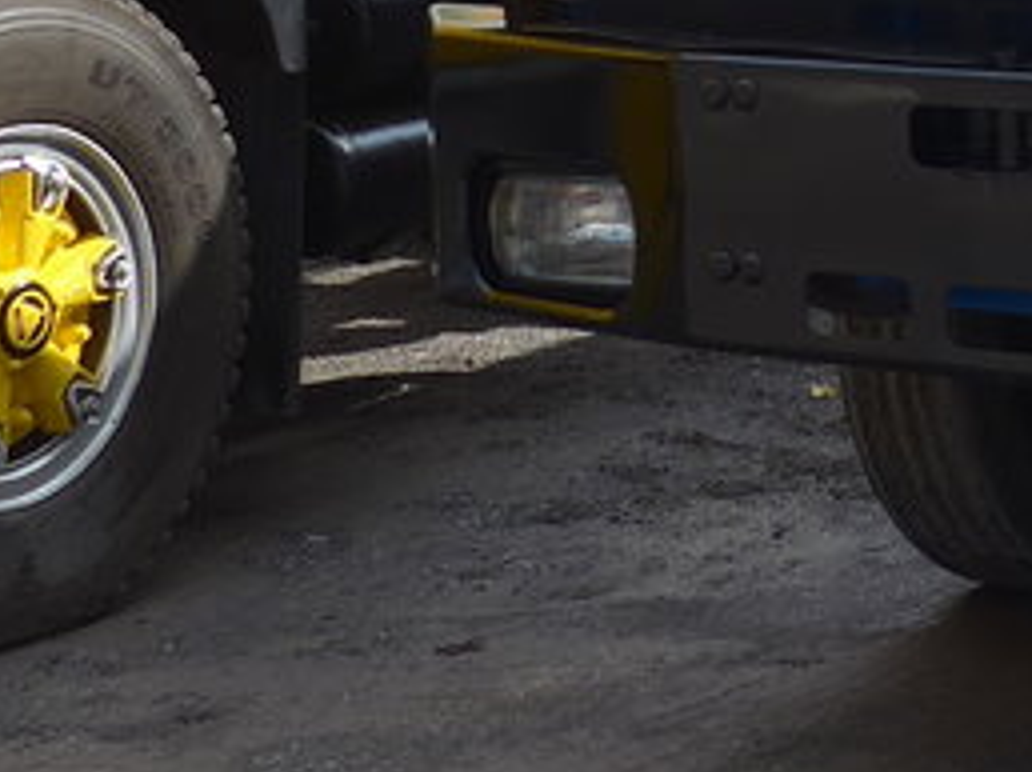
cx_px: 1400
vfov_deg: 10.5
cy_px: -452
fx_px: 4021
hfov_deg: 14.0
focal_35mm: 135
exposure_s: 1/800
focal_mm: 6
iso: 80
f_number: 2.8
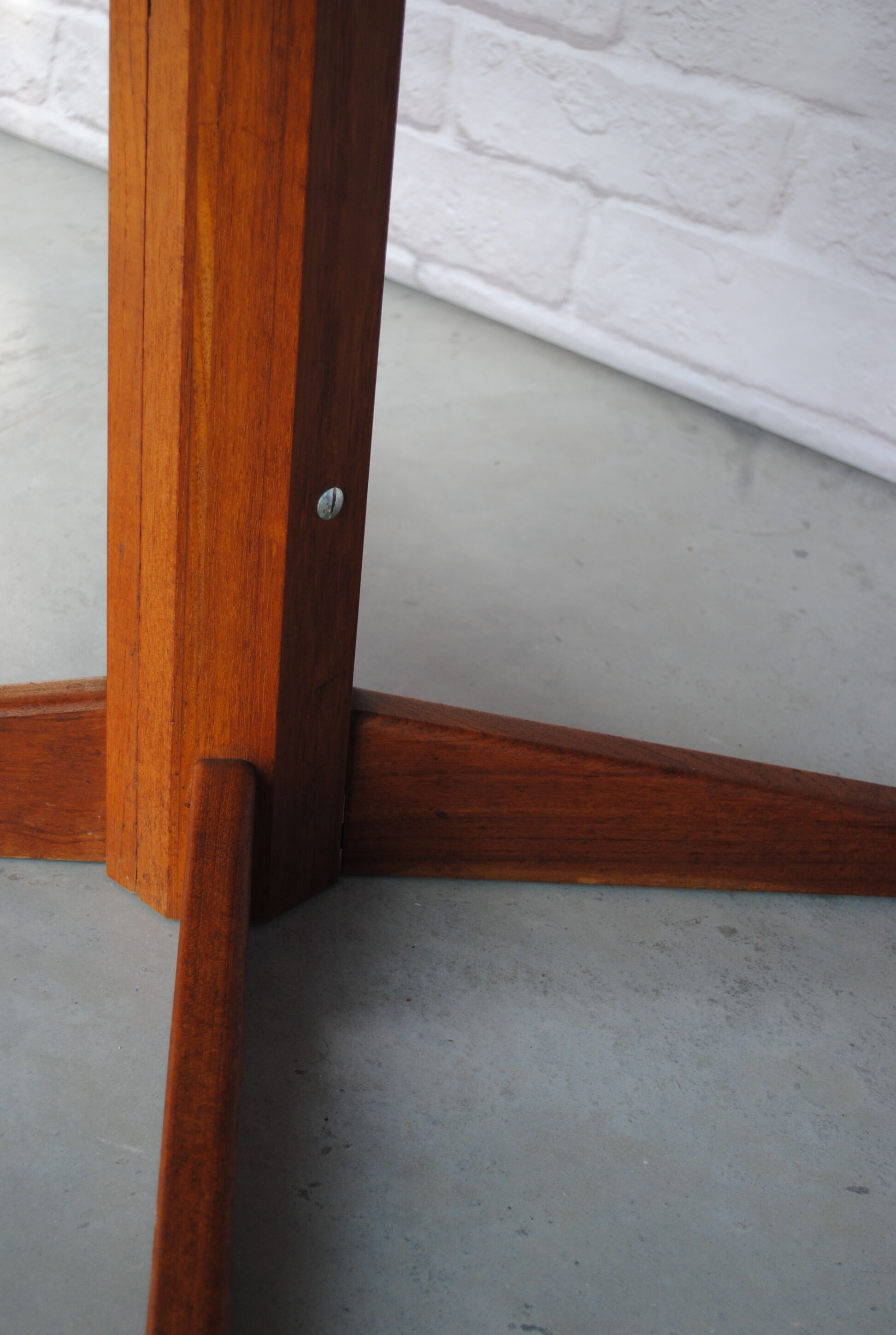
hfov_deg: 25.9
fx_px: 1951
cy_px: 668
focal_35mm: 52
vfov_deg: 37.8
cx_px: 448
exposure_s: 1/60
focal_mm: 35
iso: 200
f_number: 5
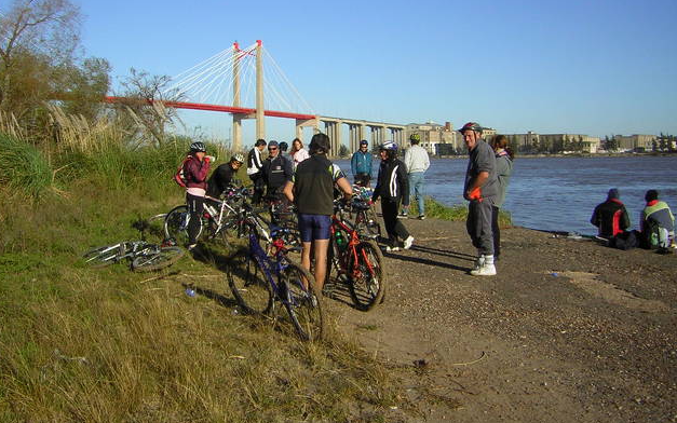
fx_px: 720
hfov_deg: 50.4
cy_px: 170
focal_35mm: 39
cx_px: 333
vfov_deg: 32.7
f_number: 5.2
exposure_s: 1/420
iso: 50
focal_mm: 4.7
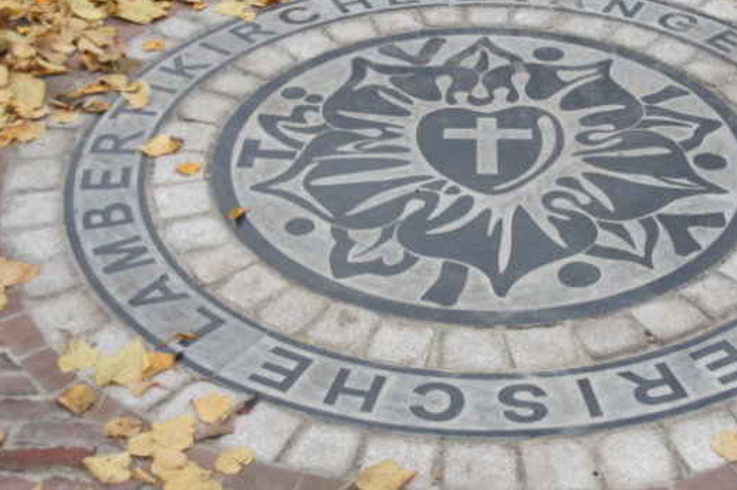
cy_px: 233
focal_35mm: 55
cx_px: 466
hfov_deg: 36.0
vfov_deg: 24.6
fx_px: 1125
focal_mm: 28
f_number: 4.5
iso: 160
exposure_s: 1/50
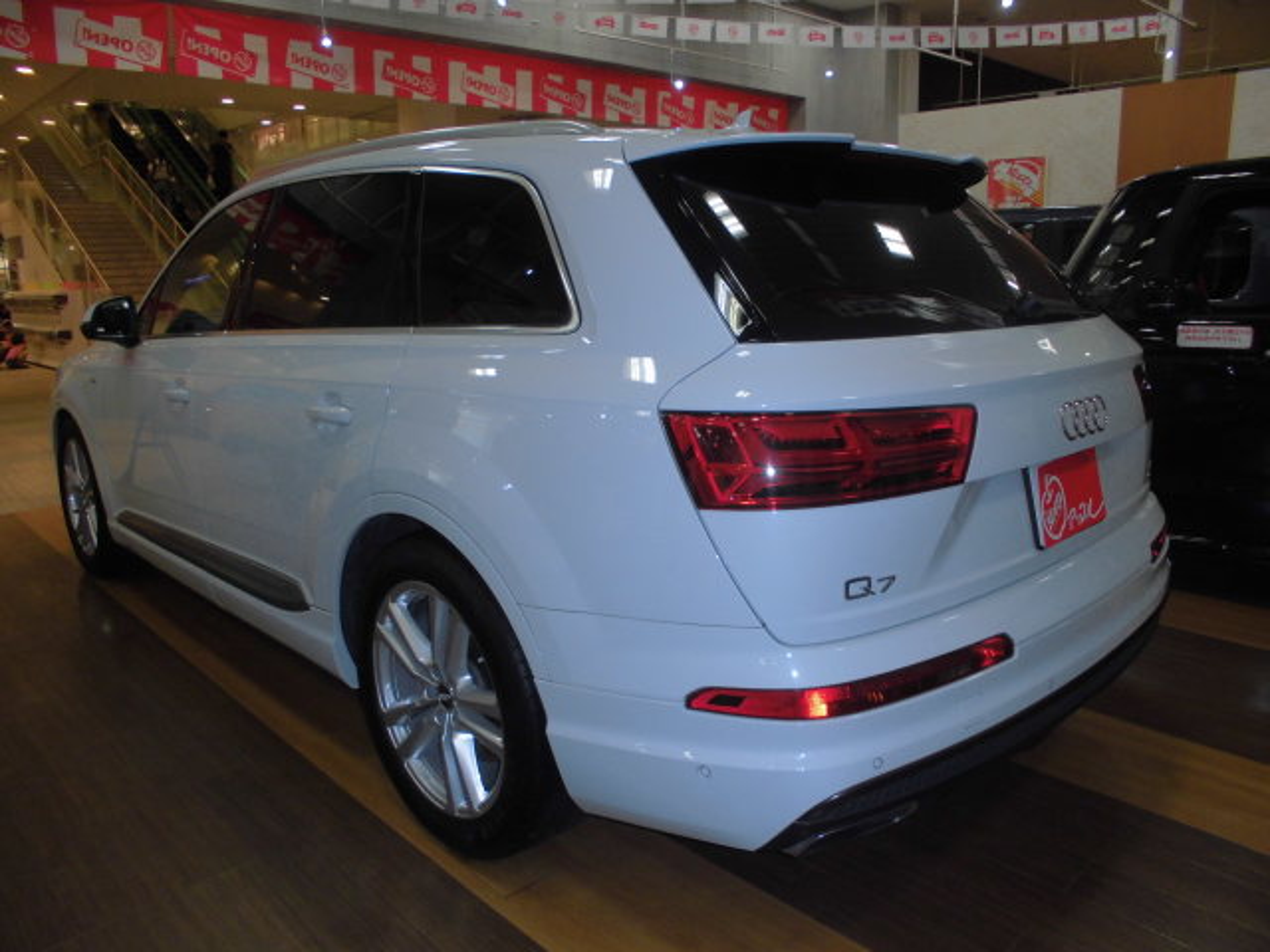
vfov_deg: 53.1
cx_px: 635
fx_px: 954
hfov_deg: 67.3
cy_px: 476
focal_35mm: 26
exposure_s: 1/60
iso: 100
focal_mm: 4.6
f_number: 3.5
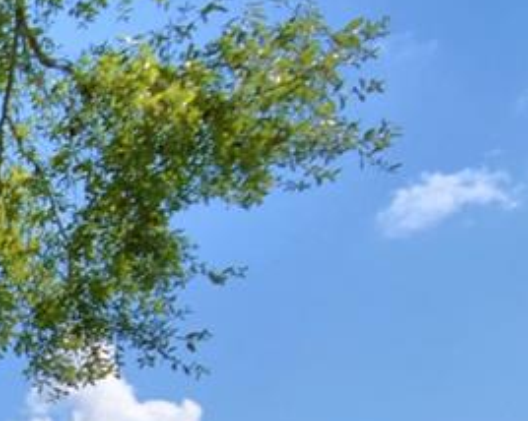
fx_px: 1312
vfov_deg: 16.0
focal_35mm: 84
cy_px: 710
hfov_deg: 15.2
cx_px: -682
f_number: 4.5
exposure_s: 1/1000
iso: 100
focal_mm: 10
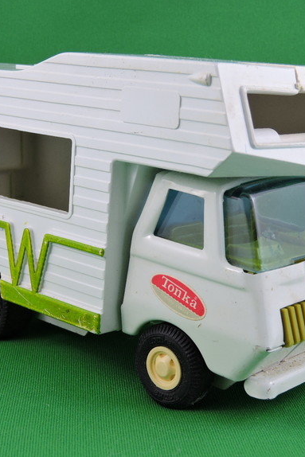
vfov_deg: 28.8
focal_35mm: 70
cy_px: 227
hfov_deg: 19.5
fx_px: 889
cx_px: 133
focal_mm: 9
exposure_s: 1/30
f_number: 4
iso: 100
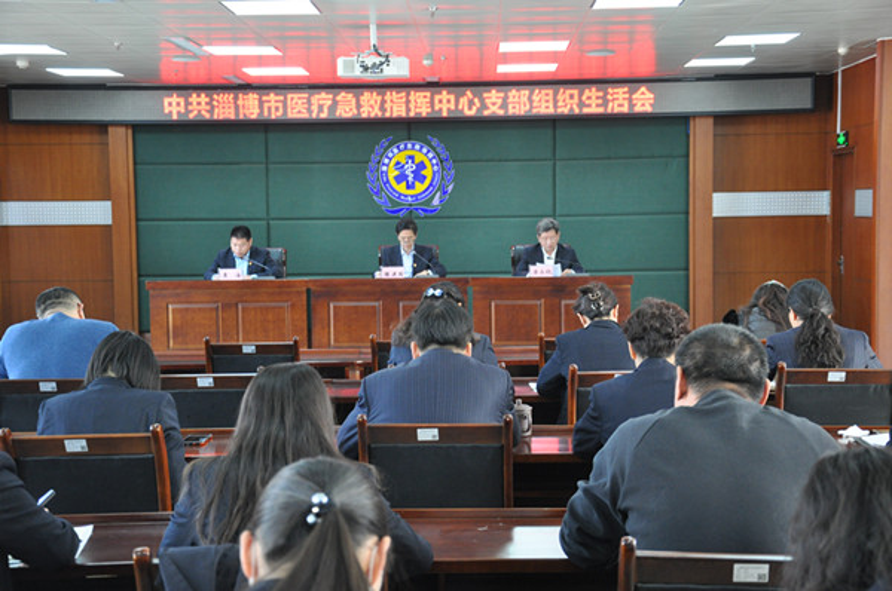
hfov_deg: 35.1
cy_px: 296
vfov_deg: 23.7
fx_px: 1410
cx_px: 446
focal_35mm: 57
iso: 1100
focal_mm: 38
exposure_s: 1/30
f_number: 4.5
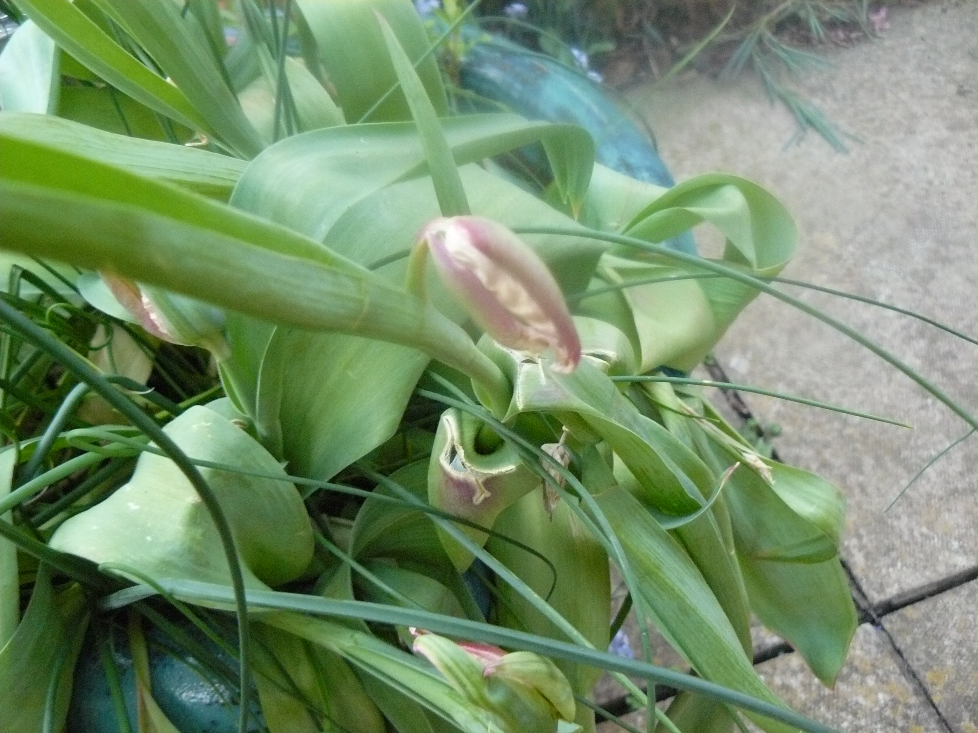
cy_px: 366
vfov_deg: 39.7
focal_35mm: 36
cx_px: 489
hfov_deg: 51.4
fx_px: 1017
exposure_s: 1/20
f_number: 2.8
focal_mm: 6
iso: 400
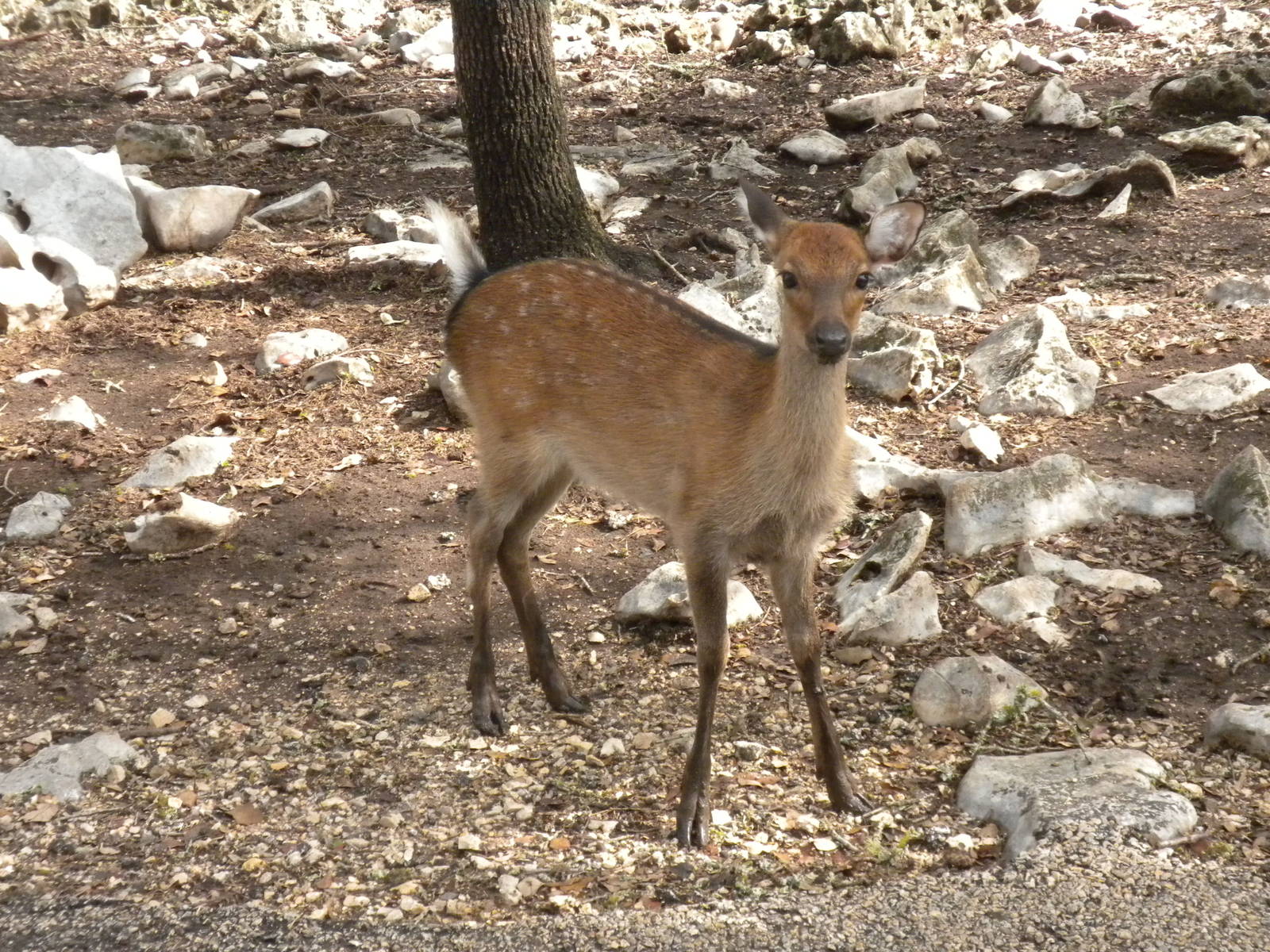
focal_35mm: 72
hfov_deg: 27.0
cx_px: 635
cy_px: 476
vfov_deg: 20.4
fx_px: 2642
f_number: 5
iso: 400
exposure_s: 1/611
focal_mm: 12.7
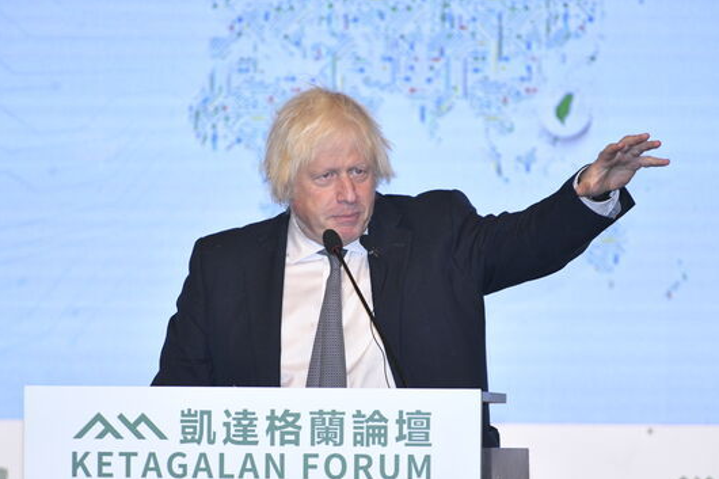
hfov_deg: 4.6
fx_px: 9044
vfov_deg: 3.0
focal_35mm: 453
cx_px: 338
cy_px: 269
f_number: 5.6
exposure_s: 1/250
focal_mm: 400
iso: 4000
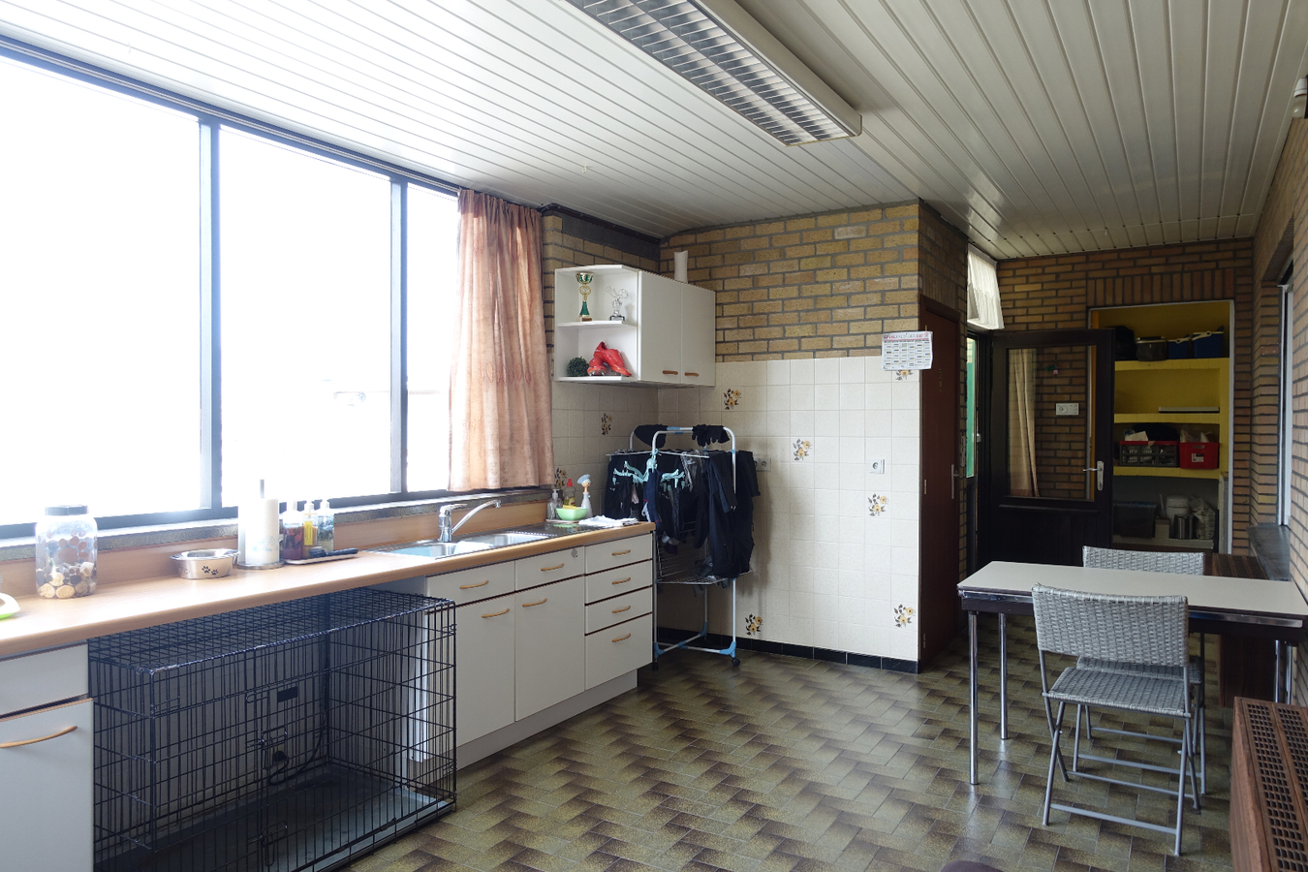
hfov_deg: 73.7
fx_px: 872
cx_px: 654
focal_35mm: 24
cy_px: 436
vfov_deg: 53.1
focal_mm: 8.8
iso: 125
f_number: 2.8
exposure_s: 1/80
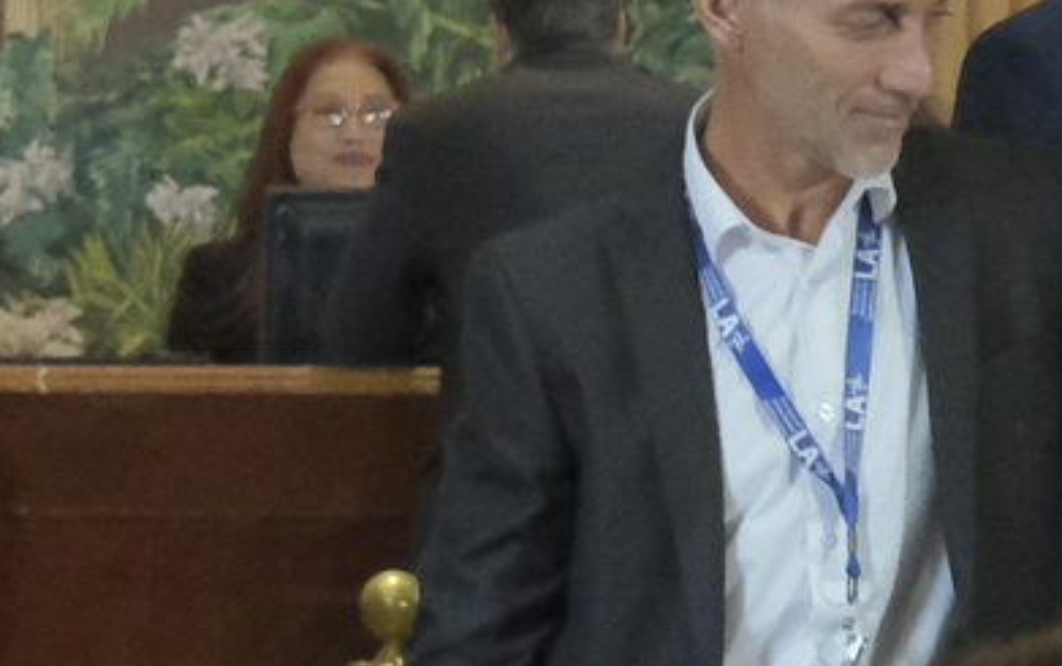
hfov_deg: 4.1
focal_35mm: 500
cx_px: -1670
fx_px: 14482
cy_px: 345
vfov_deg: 2.6
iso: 5000
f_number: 2.8
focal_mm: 42.7
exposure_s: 1/250
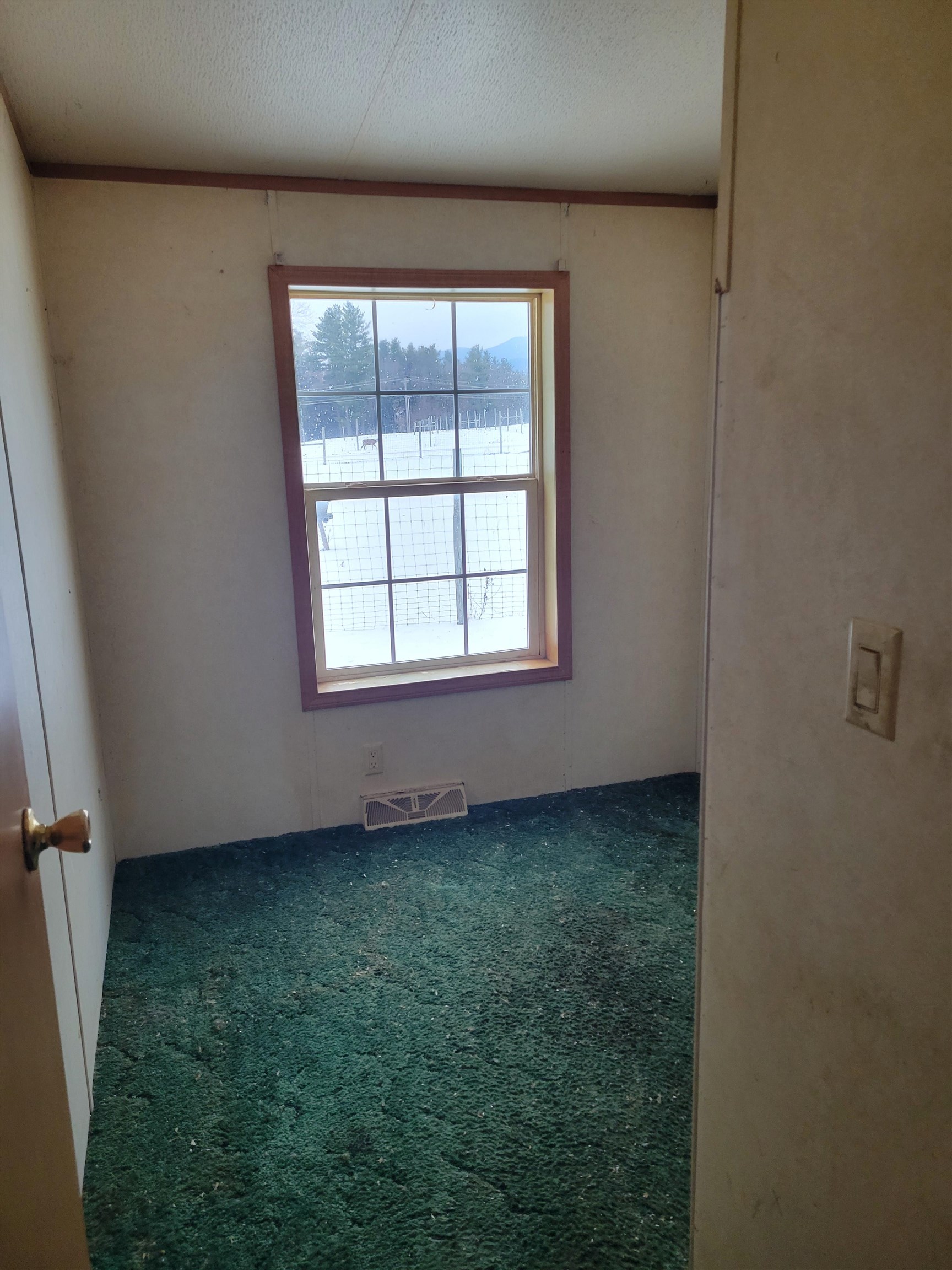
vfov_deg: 67.3
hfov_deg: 53.1
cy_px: 635
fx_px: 953
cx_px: 476
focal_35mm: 26
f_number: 1.8
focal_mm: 5.4
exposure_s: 1/120
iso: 250
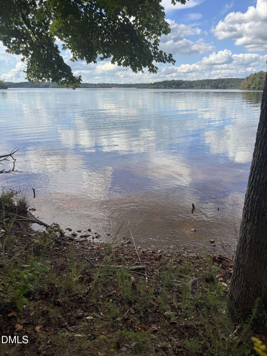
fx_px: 247
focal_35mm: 24
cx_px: 134
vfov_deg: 71.6
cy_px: 178
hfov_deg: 56.8
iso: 80
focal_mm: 6.76
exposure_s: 1/2833
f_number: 1.78
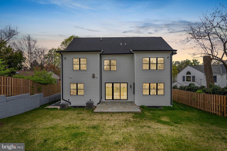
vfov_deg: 73.8
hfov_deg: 96.7
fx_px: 101
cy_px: 76
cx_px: 114
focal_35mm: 16
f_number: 8
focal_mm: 16
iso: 250
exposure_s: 1/800
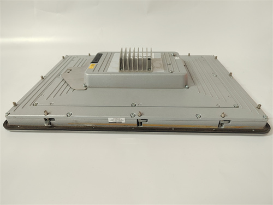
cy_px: 102
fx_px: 181
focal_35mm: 23
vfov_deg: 58.9
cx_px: 136
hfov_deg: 73.9
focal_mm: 5.52
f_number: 1.9
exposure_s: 1/50
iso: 1419
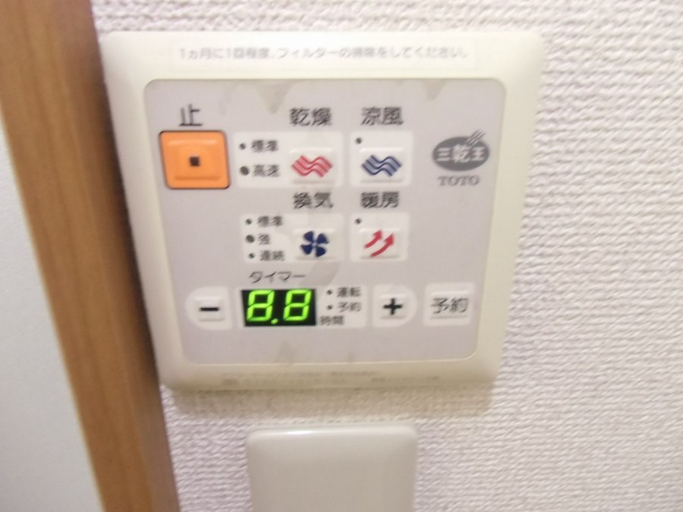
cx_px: 342
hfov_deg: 71.6
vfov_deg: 56.8
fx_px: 474
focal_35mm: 24
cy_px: 256
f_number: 3
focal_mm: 4.24
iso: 800
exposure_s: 1/25
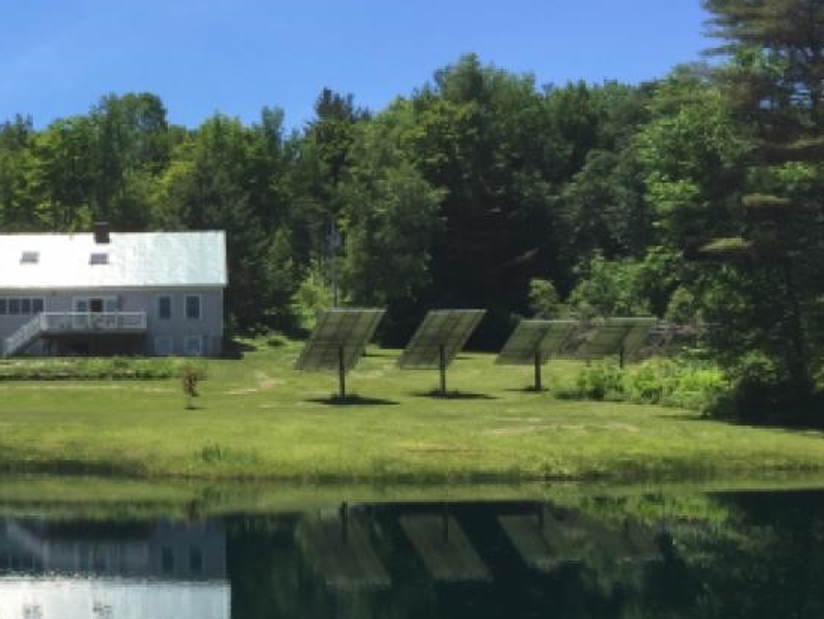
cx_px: 64
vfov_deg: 27.0
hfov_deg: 33.4
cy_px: 365
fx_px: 1286
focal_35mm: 54
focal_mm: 4.15
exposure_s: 1/1721
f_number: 2.2
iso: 32
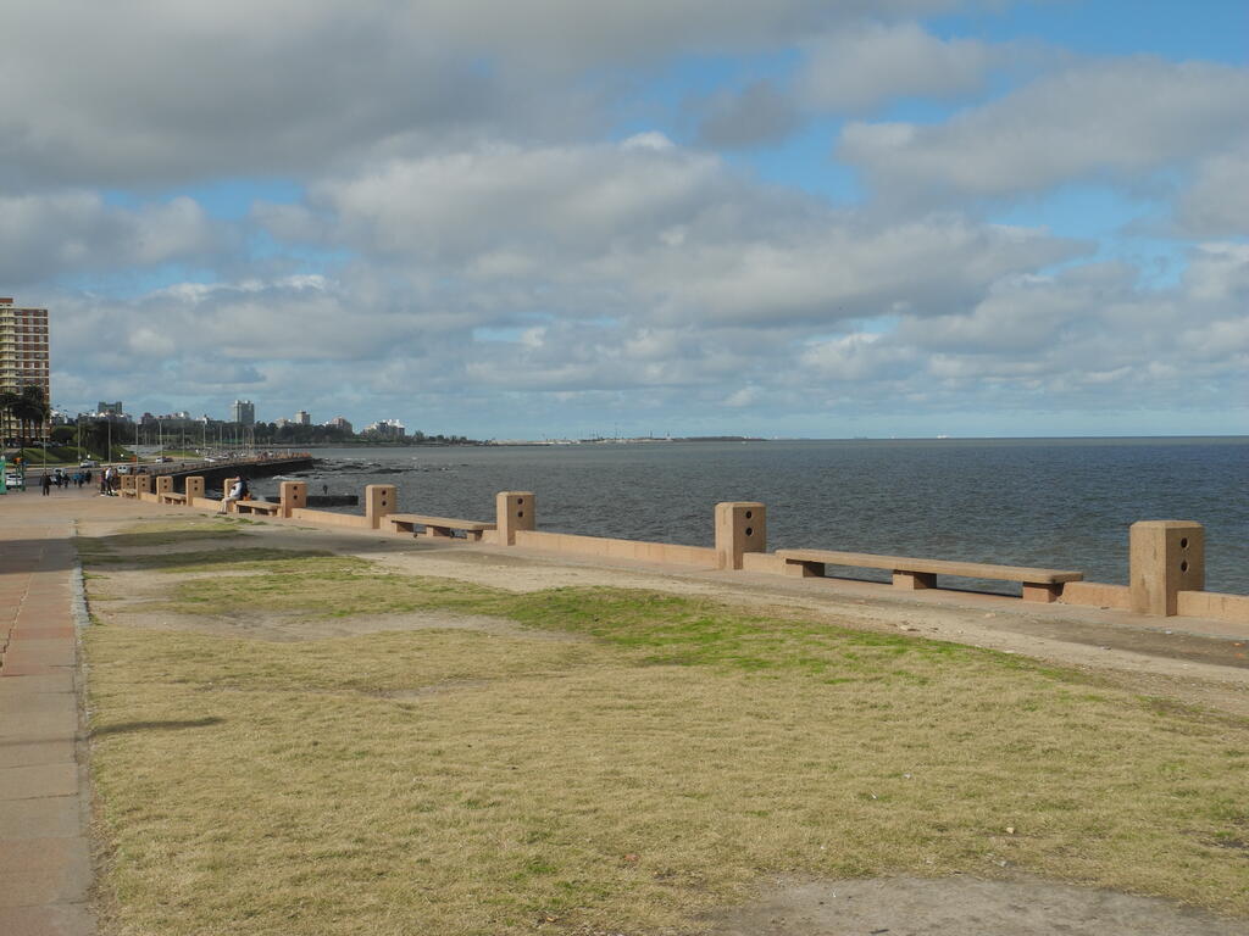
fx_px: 1804
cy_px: 468
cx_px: 624
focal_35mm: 50
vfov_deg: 29.1
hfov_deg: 38.2
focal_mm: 10.7
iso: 100
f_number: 5
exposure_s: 1/1000
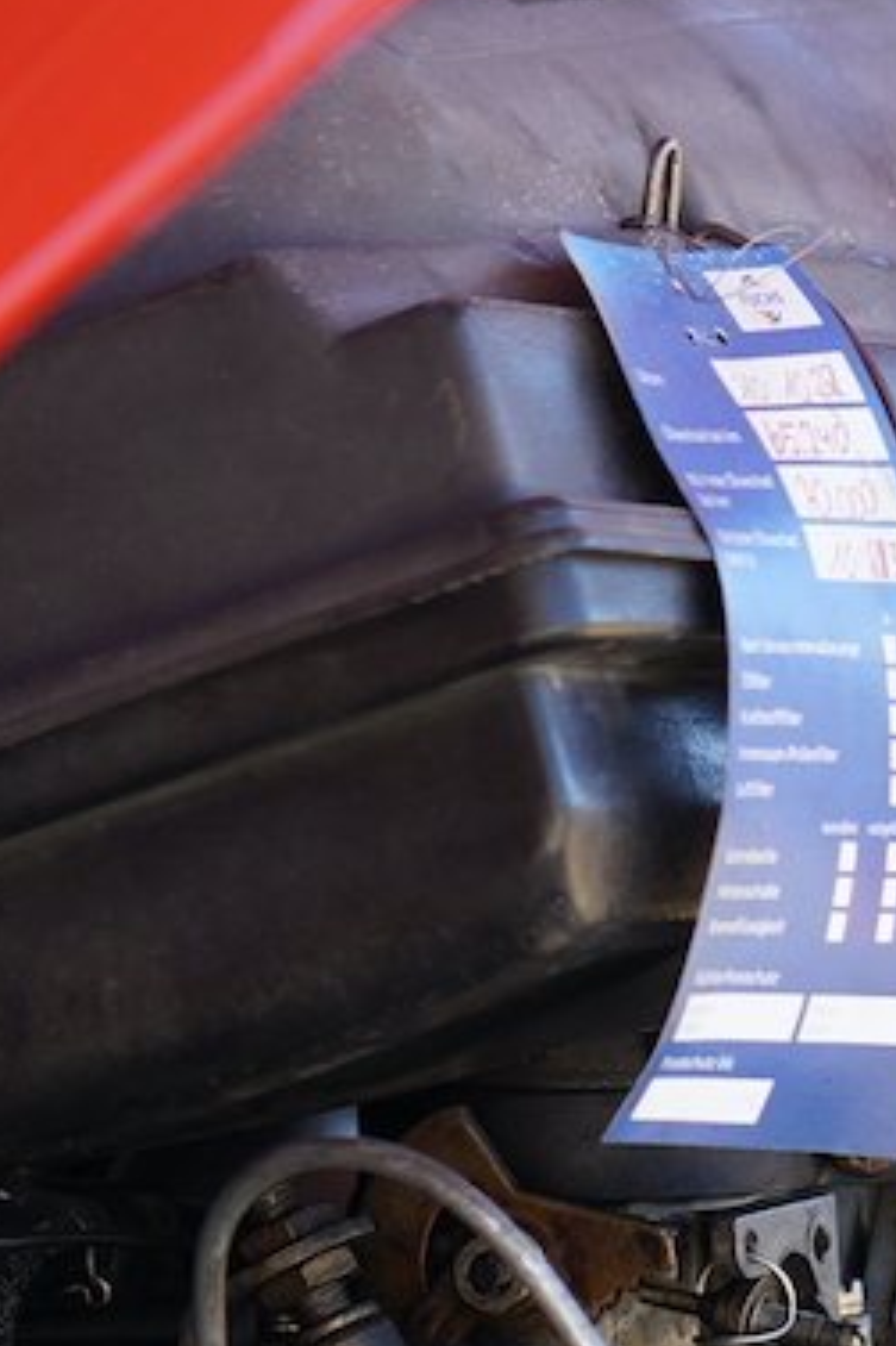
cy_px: 1721
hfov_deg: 2.6
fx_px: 19990
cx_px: 603
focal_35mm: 535
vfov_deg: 3.8
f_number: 4
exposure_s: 1/160
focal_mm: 105
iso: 200
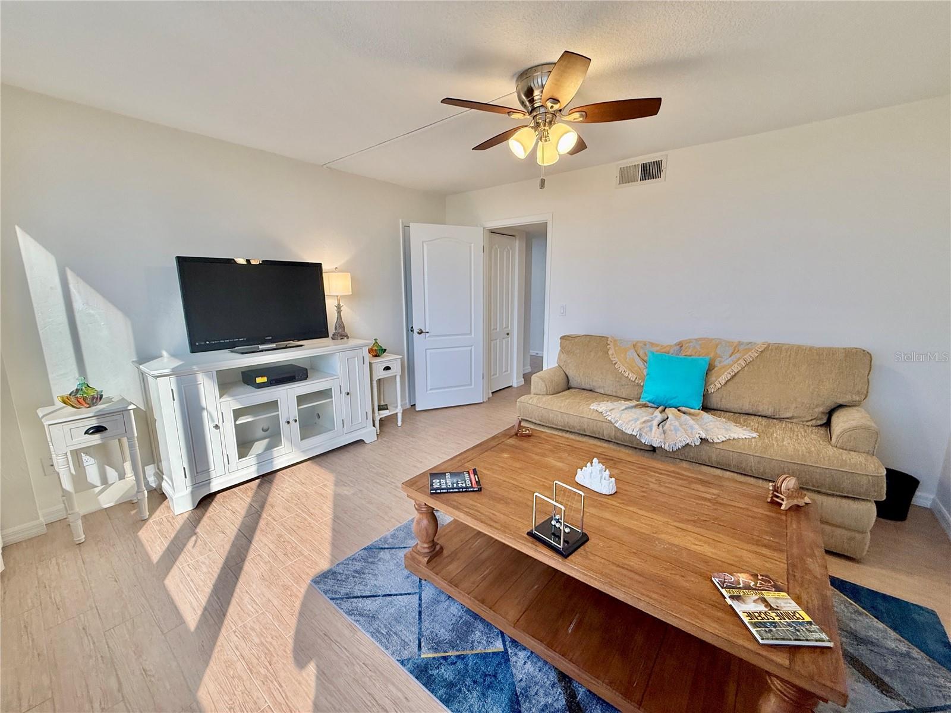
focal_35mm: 14
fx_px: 385
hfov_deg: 102.1
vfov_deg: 85.7
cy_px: 356
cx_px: 476
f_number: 2.2
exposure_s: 1/120
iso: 160
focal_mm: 2.22
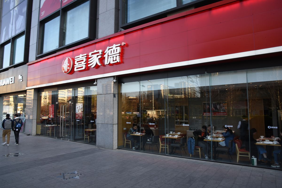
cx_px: 141
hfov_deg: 73.7
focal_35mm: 24
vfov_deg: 53.2
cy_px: 94
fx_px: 188
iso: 200
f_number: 22
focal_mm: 24
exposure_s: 1/8
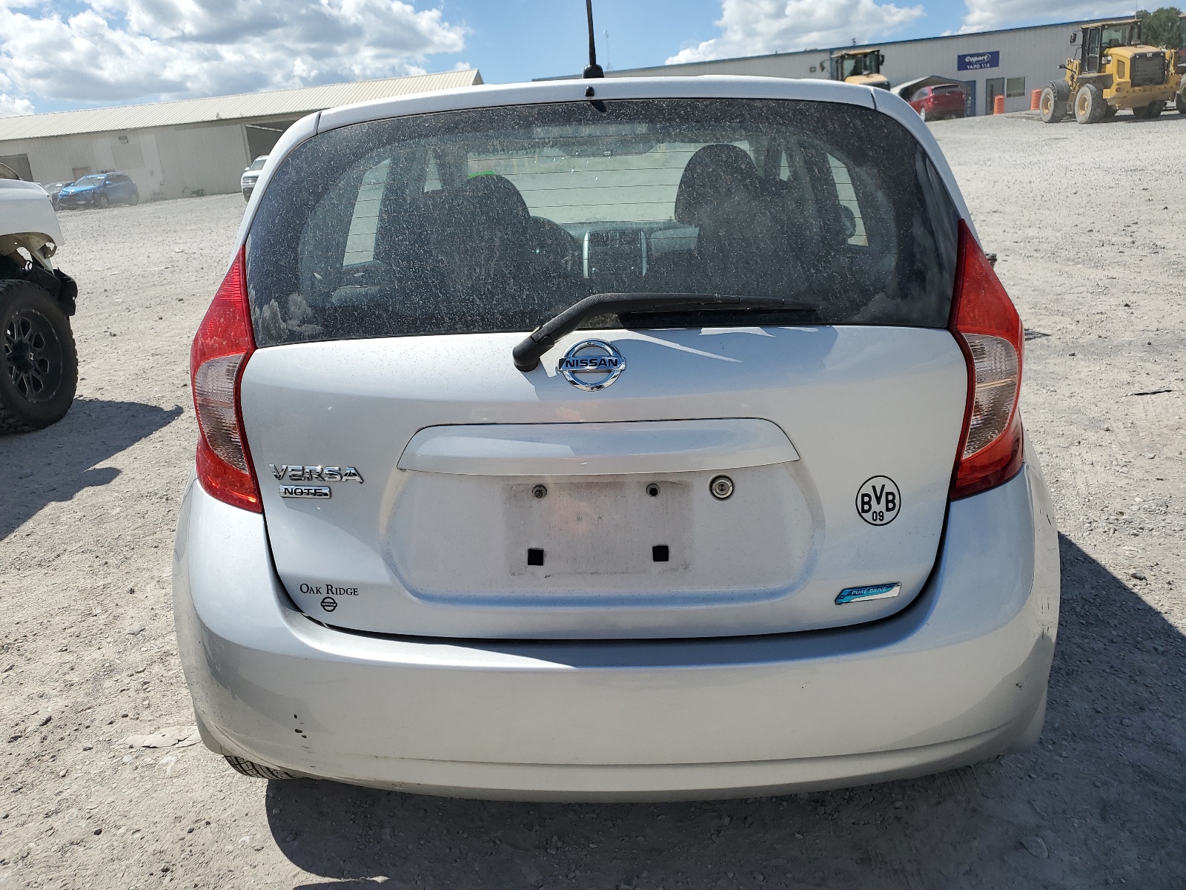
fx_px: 891
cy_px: 445
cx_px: 593
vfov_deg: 53.1
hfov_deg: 67.3
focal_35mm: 26
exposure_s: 1/5000
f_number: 1.5
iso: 50
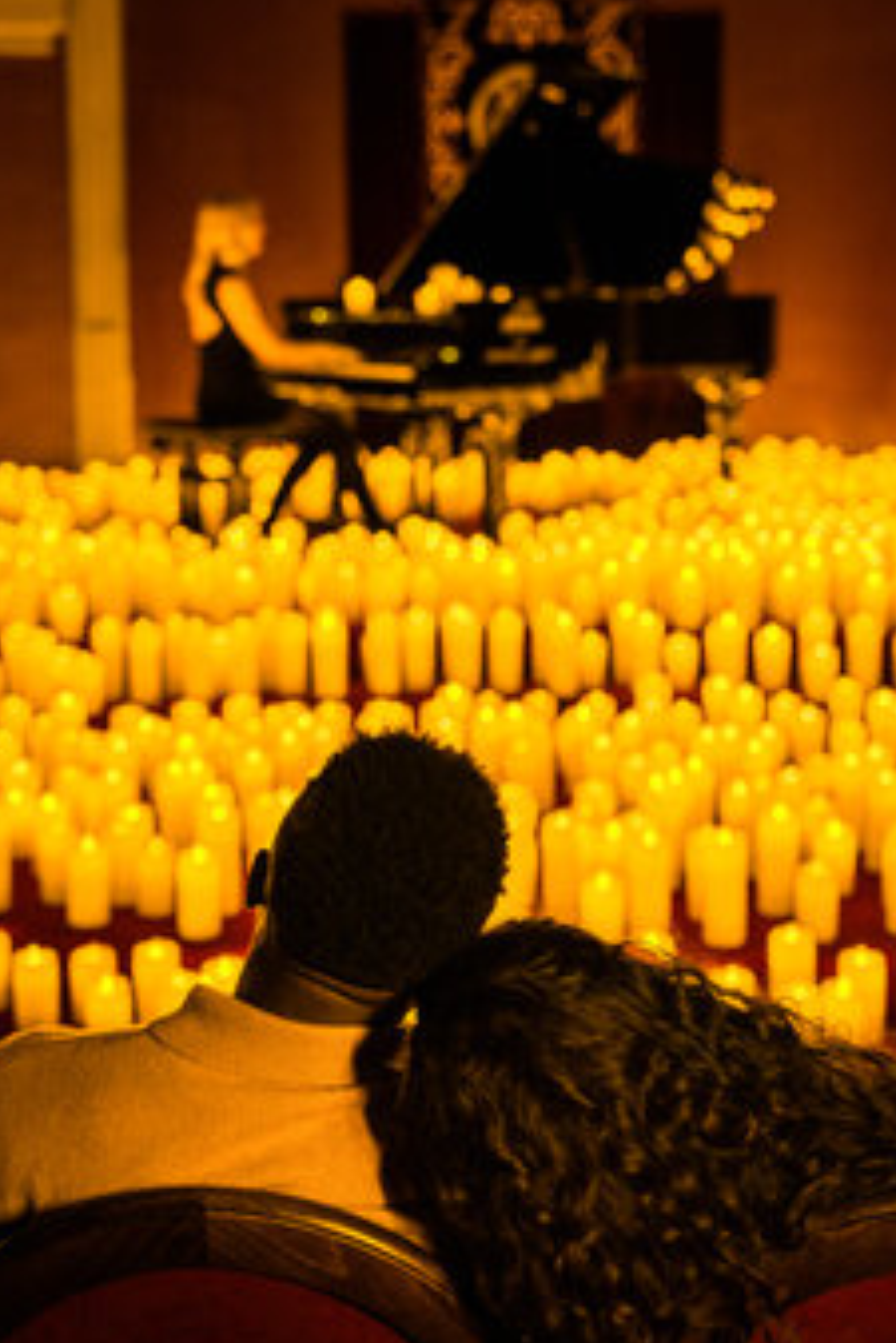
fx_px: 1902
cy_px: 626
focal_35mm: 51
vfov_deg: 38.8
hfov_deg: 26.5
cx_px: 512
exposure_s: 1/40
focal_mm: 43
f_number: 2.8
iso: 1600
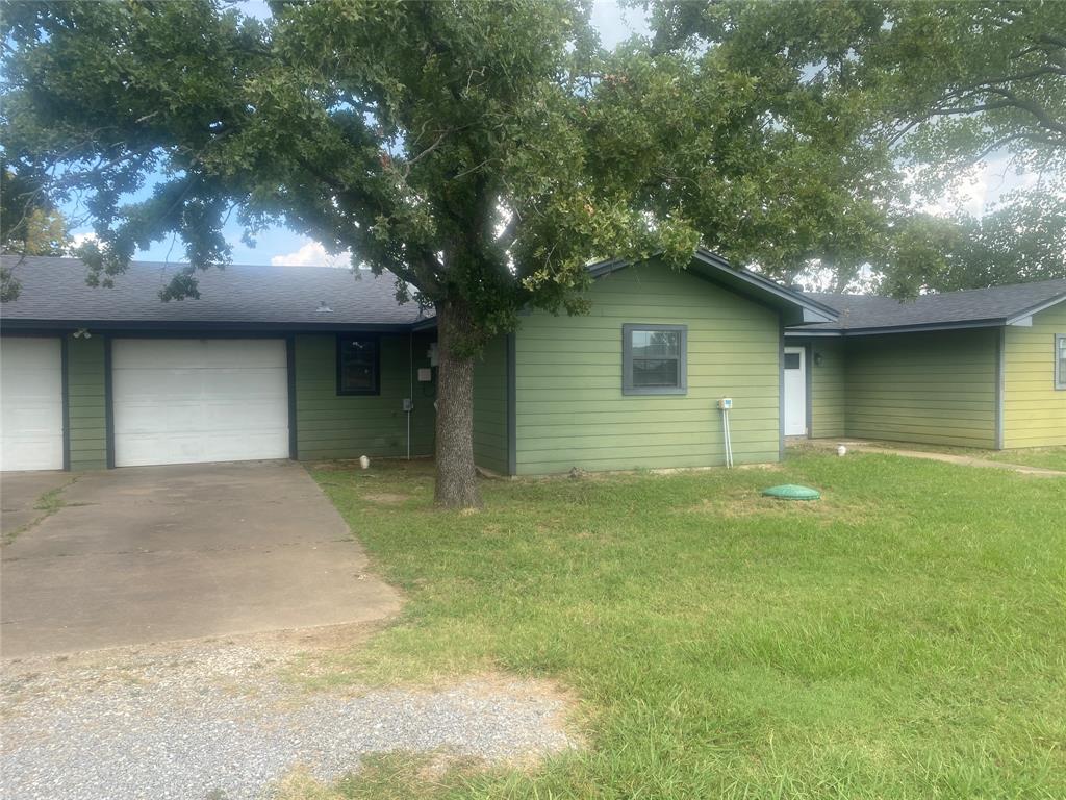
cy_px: 400
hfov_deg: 67.3
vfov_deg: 53.1
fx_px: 801
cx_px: 533
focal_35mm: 26
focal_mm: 4.25
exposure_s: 1/678
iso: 32
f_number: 1.8
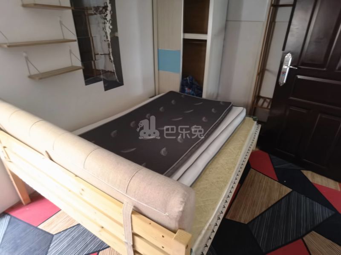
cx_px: 170
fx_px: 177
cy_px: 128
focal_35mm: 18
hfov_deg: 87.8
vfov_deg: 71.6
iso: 2500
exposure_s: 1/16.7
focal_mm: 4.4
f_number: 1.8
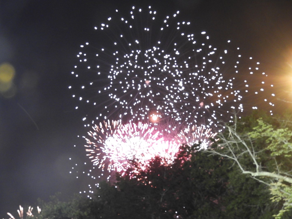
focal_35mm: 60
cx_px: 146
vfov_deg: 24.4
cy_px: 110
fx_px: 506
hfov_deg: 32.2
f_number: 4.2
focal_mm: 10.7
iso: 800
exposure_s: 1/5
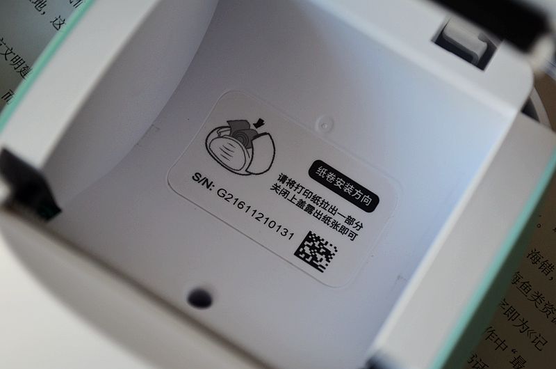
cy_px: 184
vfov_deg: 17.4
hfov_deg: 26.0
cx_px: 278
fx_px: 1202
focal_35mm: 78
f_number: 5.6
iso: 400
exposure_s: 1/60
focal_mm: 52
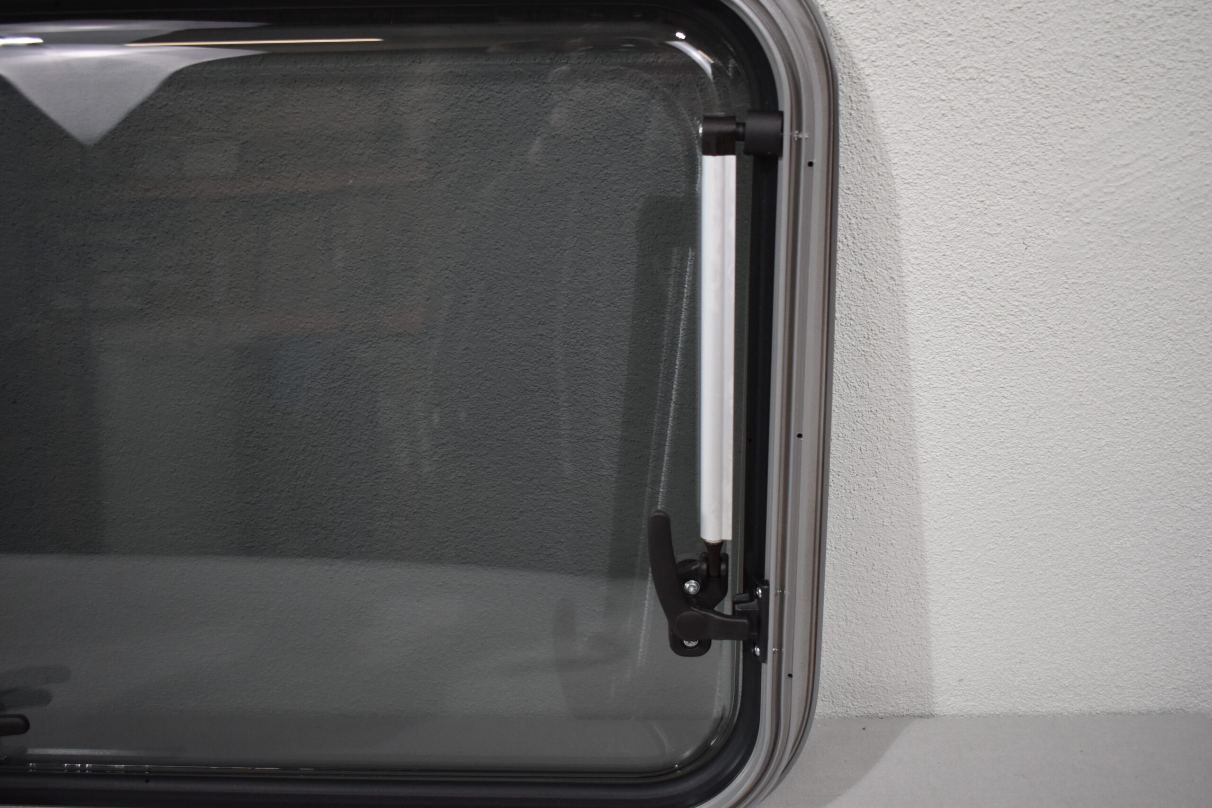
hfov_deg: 53.1
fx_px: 1212
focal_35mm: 36
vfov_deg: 36.9
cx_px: 606
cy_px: 404
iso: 800
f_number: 4
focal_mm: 24
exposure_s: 1/250
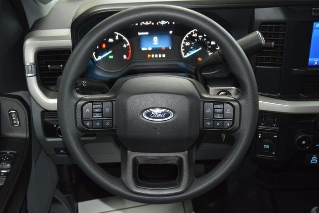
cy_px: 106
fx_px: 386
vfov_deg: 30.9
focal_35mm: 44
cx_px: 160
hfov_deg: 45.0
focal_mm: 29
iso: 2000
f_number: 3.8
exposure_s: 1/25
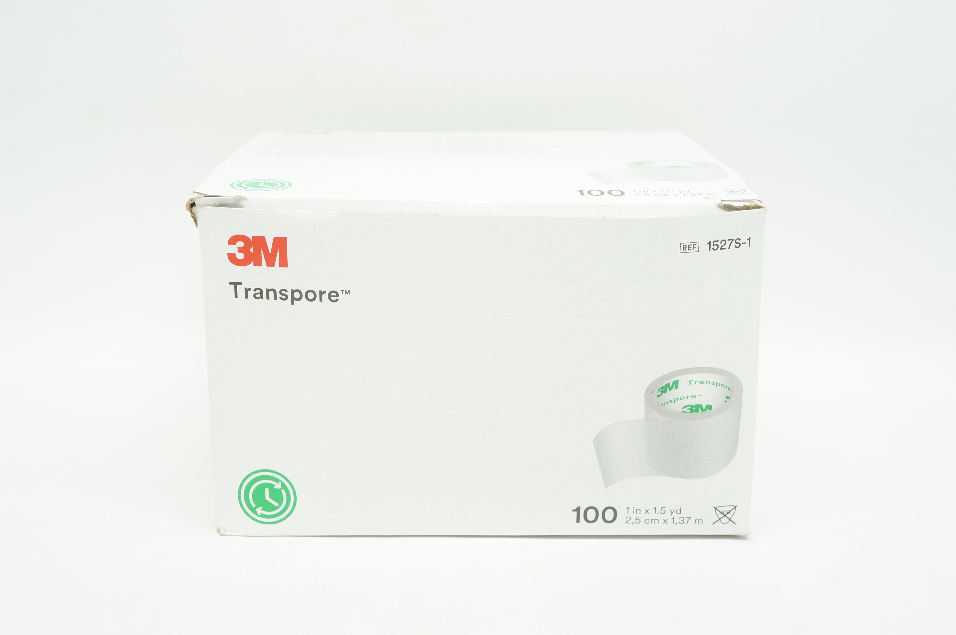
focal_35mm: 46
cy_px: 318
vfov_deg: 28.9
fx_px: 1234
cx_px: 478
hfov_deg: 42.4
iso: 400
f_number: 10
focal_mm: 31
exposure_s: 1/15
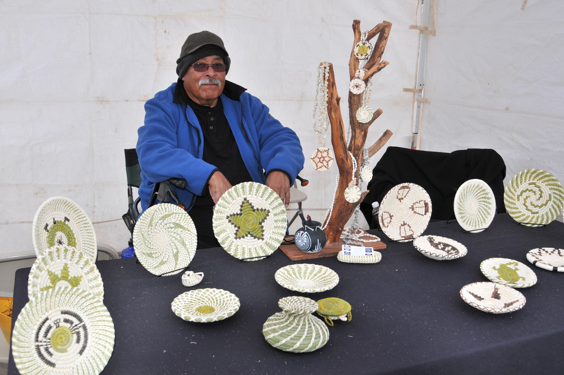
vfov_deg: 36.8
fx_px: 563
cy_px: 188
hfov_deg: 53.2
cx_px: 282
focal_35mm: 36
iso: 200
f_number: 6.3
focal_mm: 24
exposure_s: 1/250
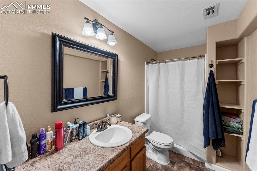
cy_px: 86
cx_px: 128
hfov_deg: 104.3
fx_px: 100
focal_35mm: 14
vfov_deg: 81.2
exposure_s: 1/125
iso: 800
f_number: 7.1
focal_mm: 14
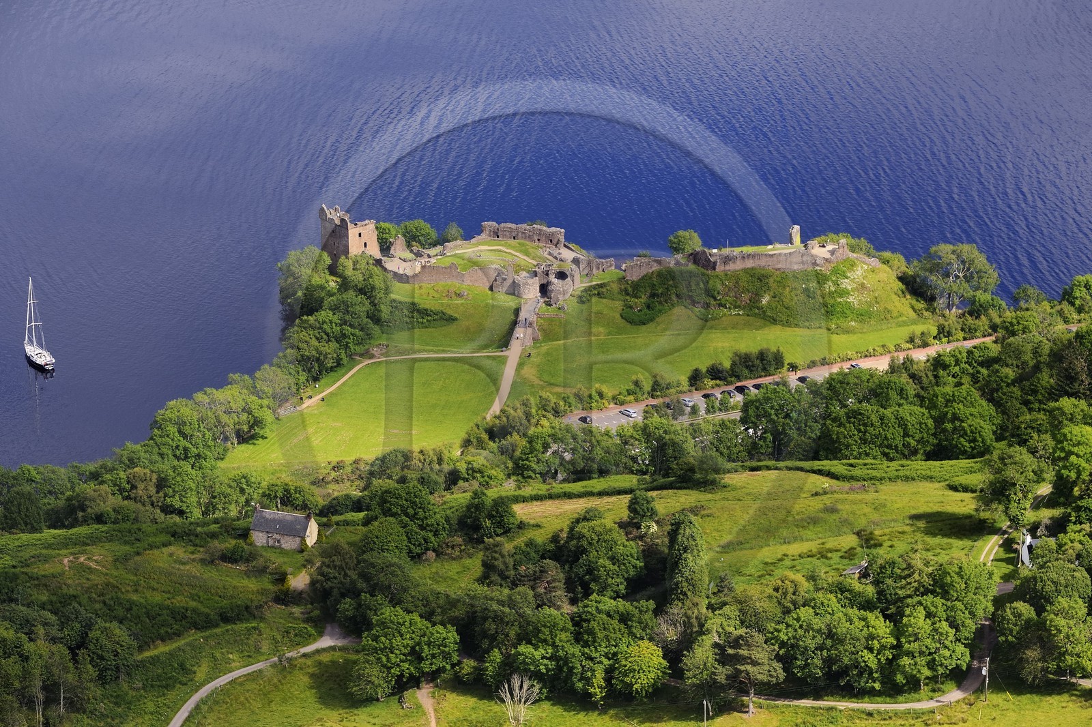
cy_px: 364
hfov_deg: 14.7
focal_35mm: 140
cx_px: 546
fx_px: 4246
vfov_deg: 9.8
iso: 400
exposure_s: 1/800
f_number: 7.1
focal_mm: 140
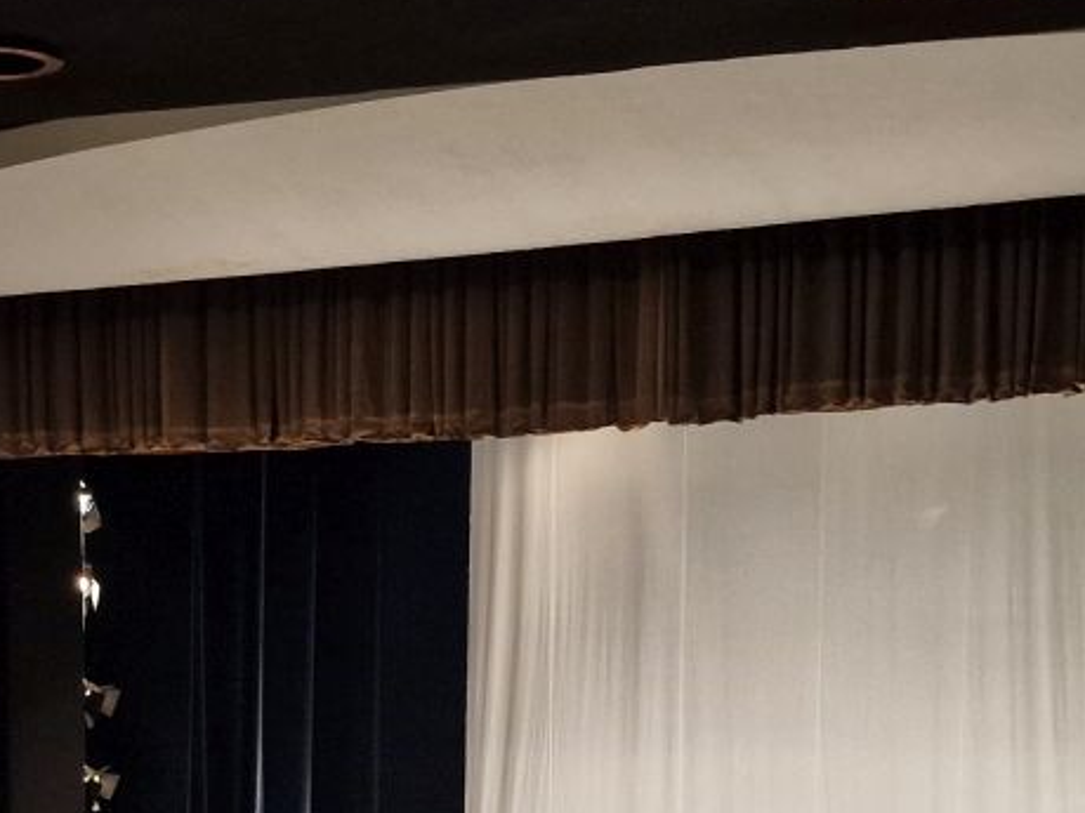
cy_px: 888
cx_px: 302
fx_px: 2508
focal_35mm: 80
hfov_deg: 24.2
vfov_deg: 17.8
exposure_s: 1/25
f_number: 1.8
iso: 800
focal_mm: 6.4
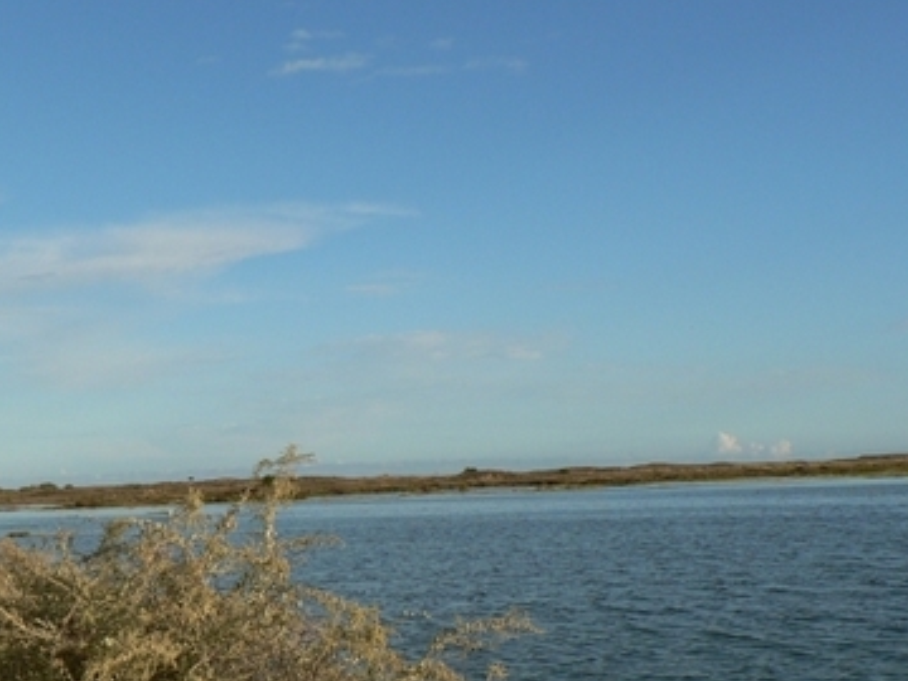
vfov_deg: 24.3
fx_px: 1574
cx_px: 159
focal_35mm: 60
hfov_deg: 31.2
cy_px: 459
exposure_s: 1/400
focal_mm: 6
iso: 80
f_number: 5
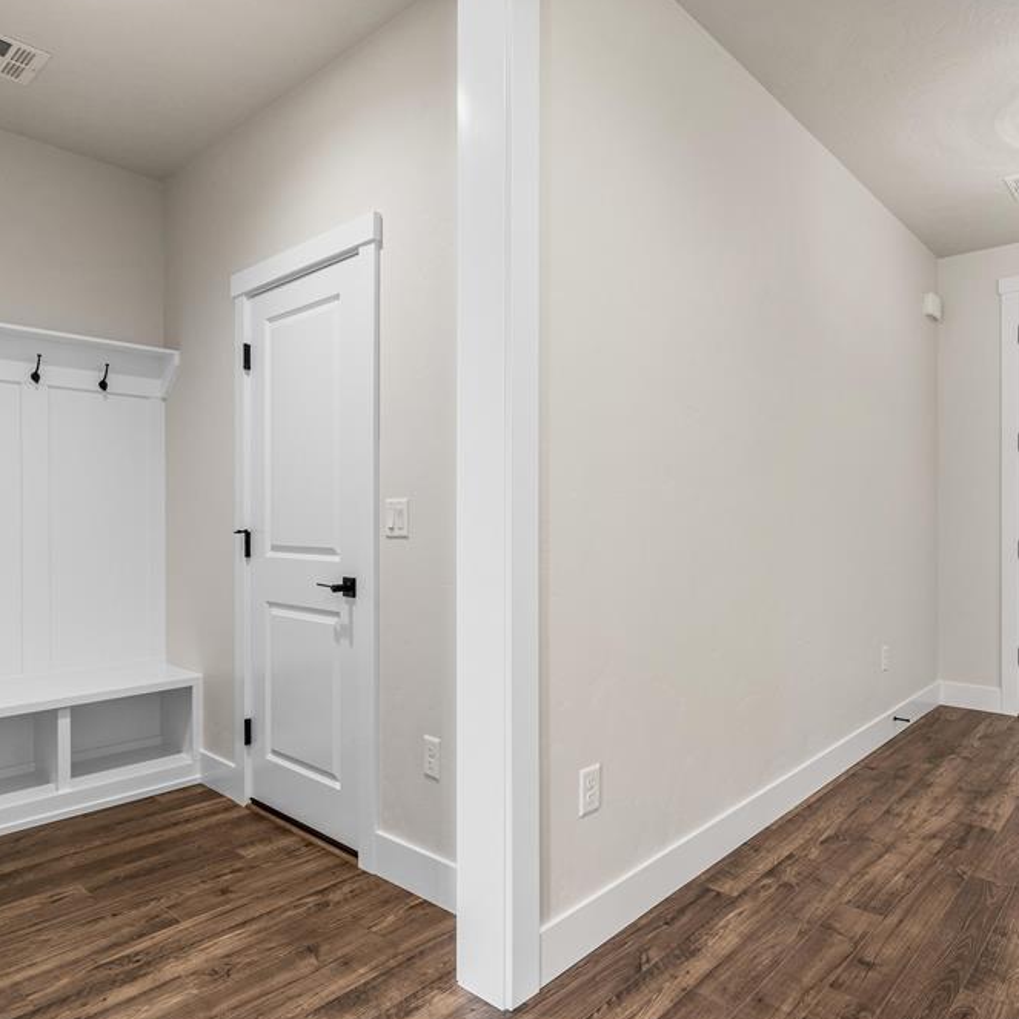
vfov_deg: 72.1
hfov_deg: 70.2
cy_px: 509
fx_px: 699
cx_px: 675
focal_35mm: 21
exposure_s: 1/8
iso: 640
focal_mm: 16
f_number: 7.1
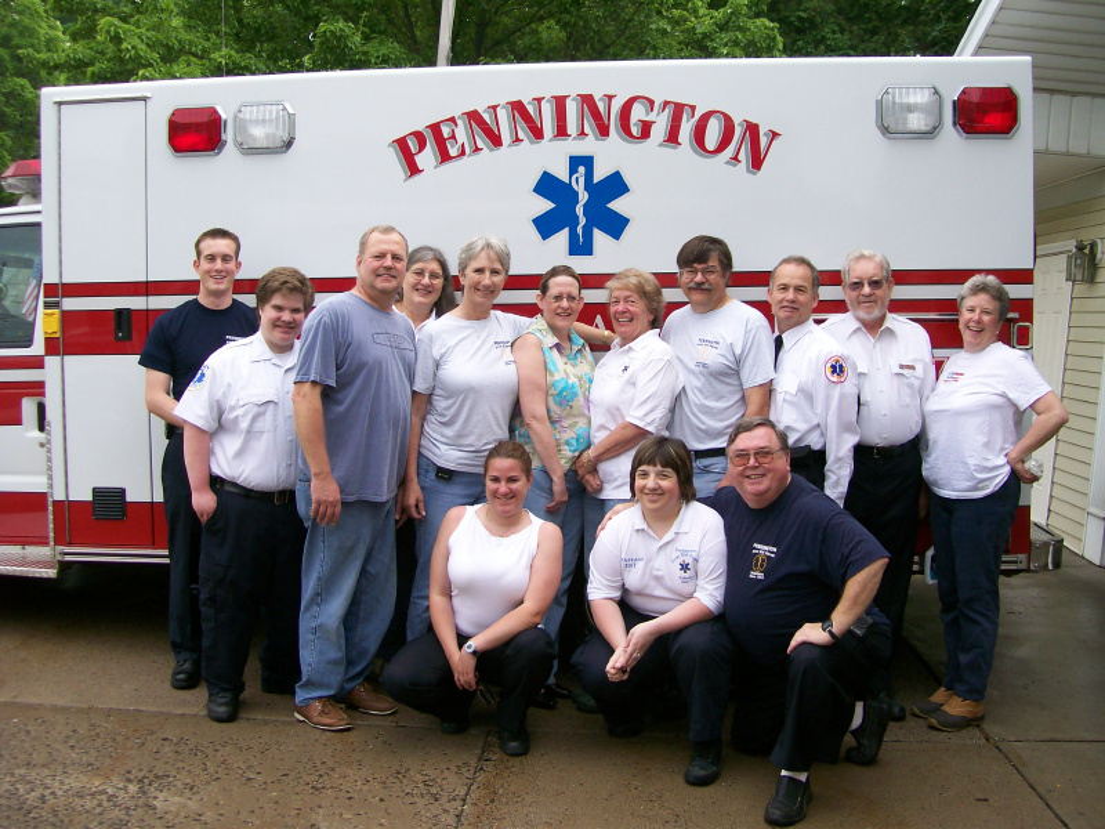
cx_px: 552
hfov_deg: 51.4
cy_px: 414
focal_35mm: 36
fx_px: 1149
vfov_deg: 39.7
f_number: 2.7
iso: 80
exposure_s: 1/334
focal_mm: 6
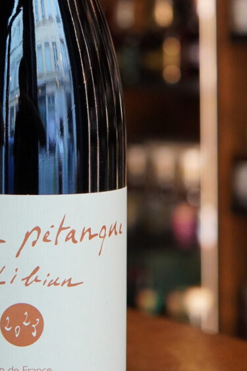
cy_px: 71
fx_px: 1236
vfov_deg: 16.9
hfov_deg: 11.3
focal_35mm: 120
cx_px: 24
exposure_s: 1/160
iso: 1600
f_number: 3.5
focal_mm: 30
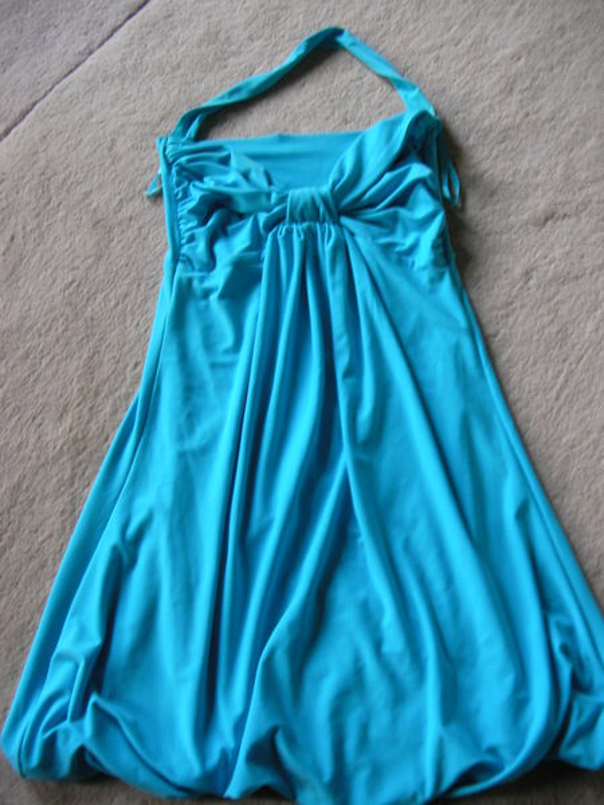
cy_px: 402
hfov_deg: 35.1
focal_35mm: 41
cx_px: 302
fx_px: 954
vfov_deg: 45.8
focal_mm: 6.3
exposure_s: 1/4.2
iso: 100
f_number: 3.5
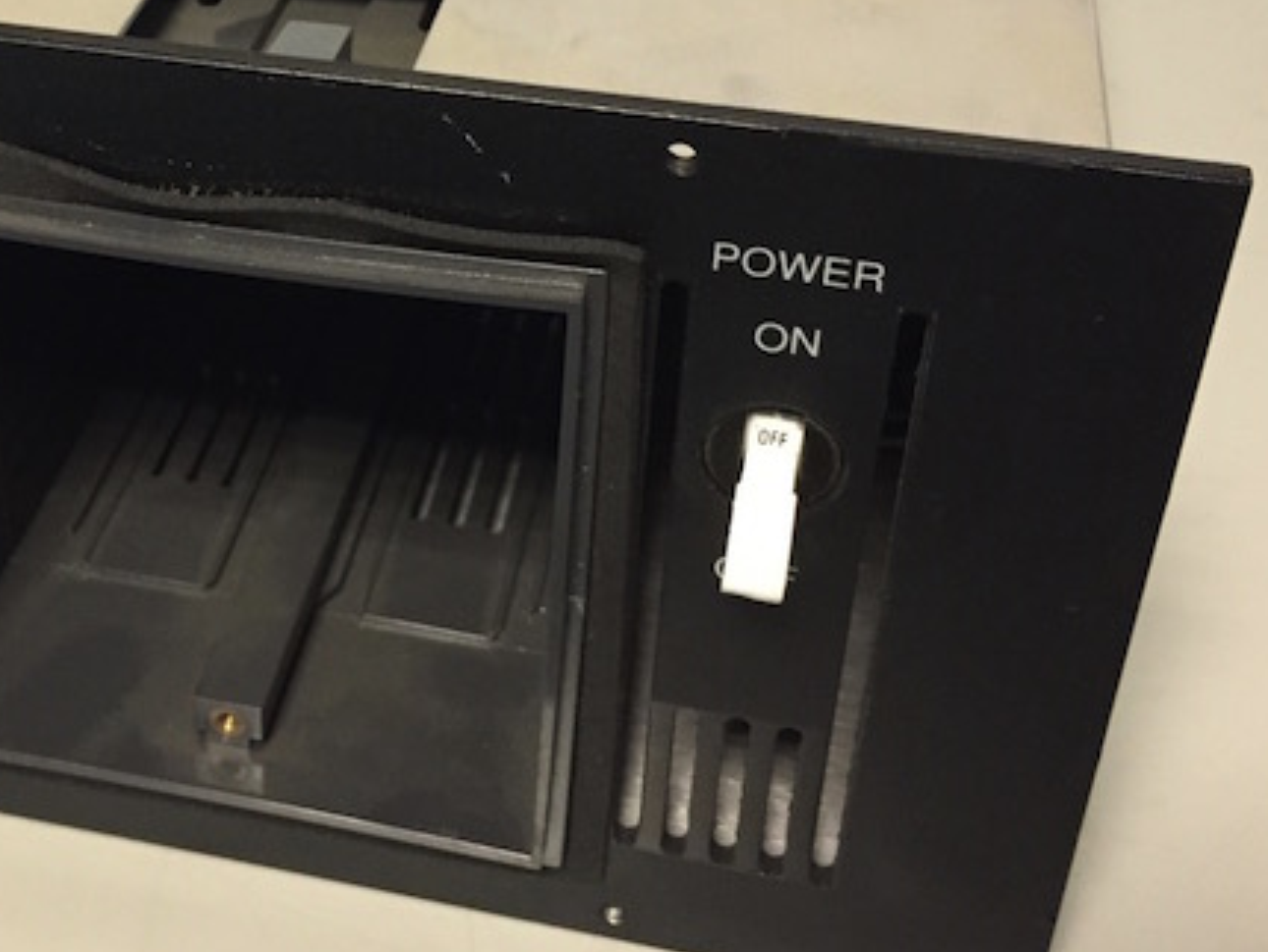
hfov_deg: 34.2
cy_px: 165
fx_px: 2016
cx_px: 310
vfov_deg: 26.0
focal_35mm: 55
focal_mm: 4.15
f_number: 2.2
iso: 250
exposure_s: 1/33
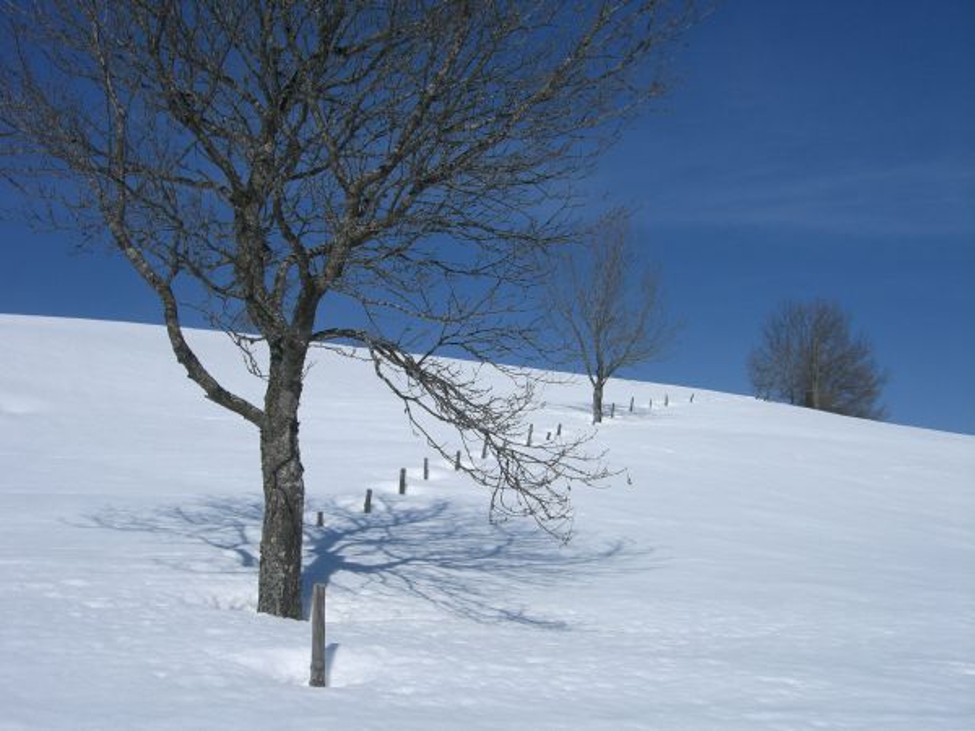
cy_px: 366
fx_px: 1070
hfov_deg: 49.0
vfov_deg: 37.7
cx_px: 488
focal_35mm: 38
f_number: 8
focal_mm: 7.9
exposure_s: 1/500
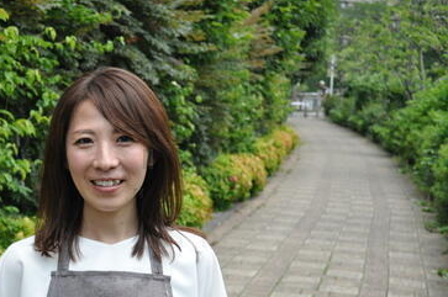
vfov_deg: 15.6
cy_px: 218
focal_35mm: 87
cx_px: 79
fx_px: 1079
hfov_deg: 23.1
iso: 1000
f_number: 5
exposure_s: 1/1500
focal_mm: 35
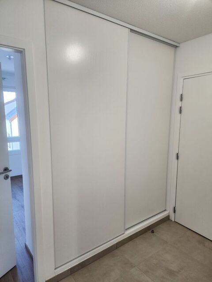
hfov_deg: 58.9
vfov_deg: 73.9
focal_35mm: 23
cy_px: 141
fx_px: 188
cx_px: 106
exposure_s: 1/120
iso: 200
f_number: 1.8
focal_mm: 6.4
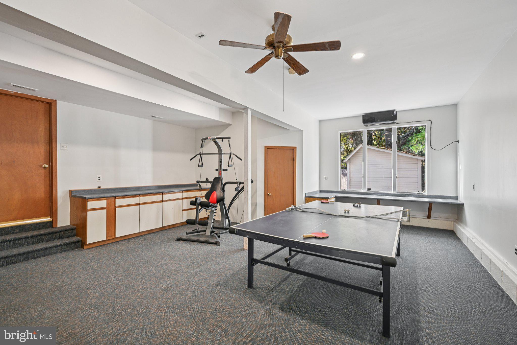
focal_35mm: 16
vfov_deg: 73.7
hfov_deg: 96.7
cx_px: 258
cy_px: 172
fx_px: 230
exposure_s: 1/15
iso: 400
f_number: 8
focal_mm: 16
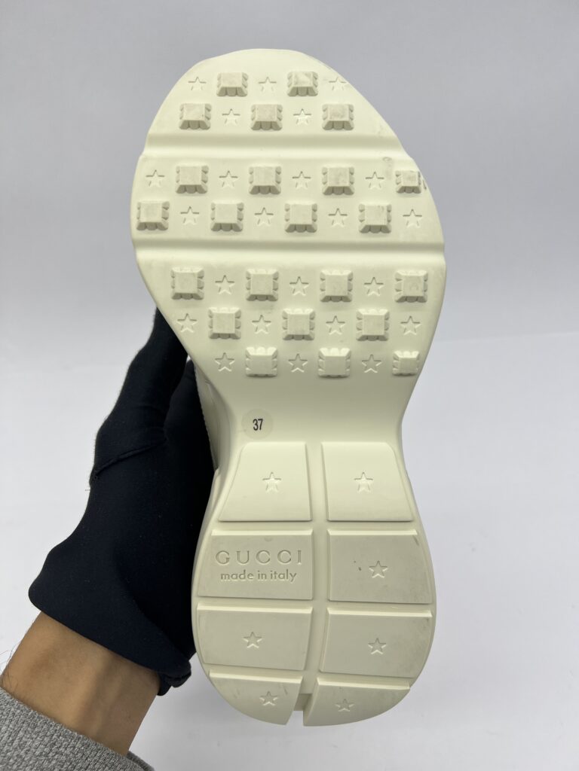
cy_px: 386
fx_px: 580
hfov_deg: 53.1
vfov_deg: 67.3
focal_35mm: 26
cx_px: 290
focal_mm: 5.7
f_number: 1.5
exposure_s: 1/318
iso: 50
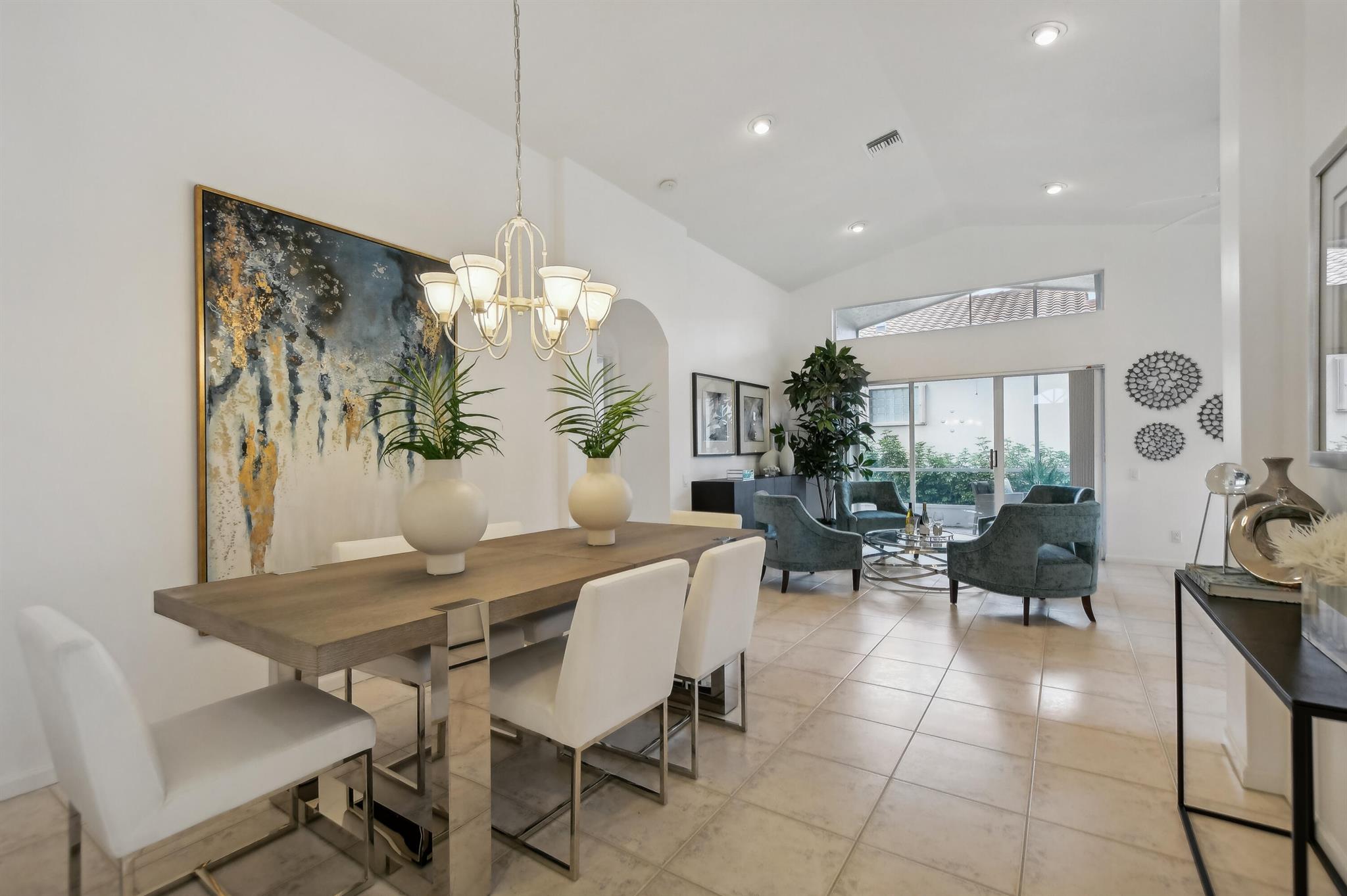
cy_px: 448
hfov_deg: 100.4
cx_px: 674
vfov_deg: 77.3
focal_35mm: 15
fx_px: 561
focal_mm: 10
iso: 1000
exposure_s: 1/60
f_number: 9
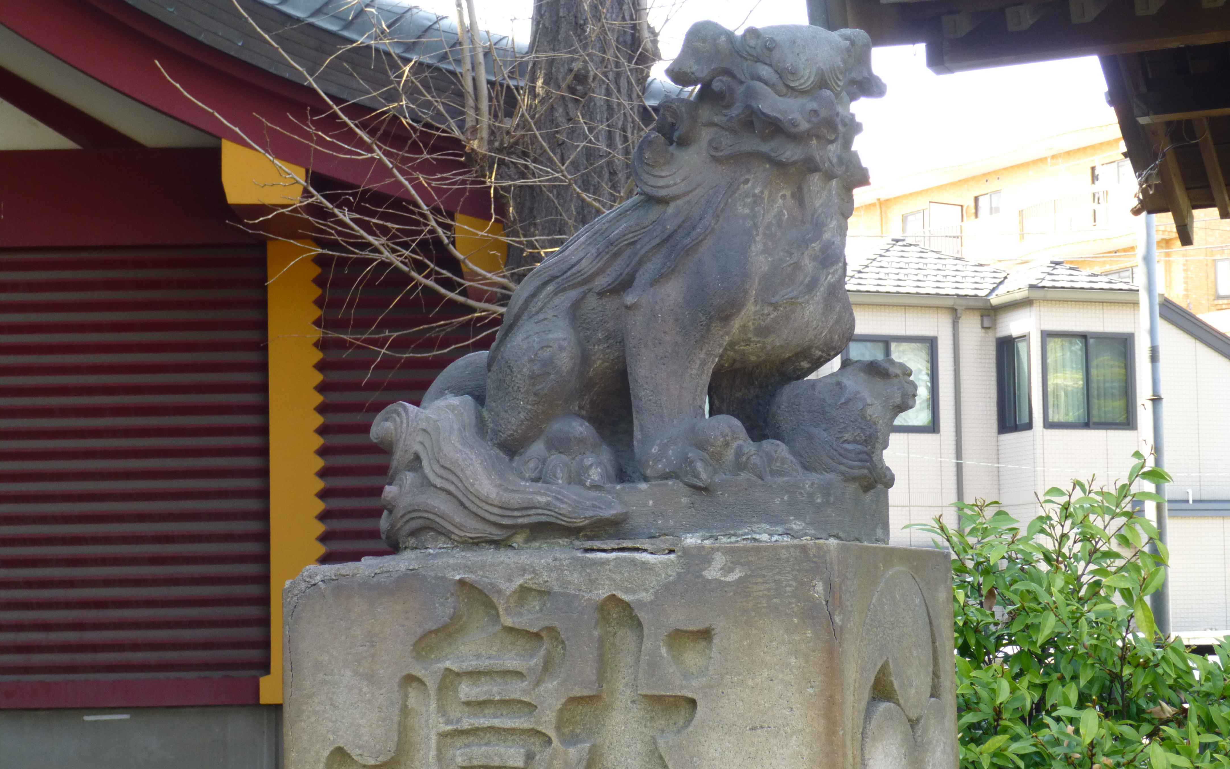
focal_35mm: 68
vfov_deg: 19.1
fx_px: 2280
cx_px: 616
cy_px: 456
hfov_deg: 30.2
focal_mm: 11.5
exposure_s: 1/80
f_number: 4.5
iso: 160
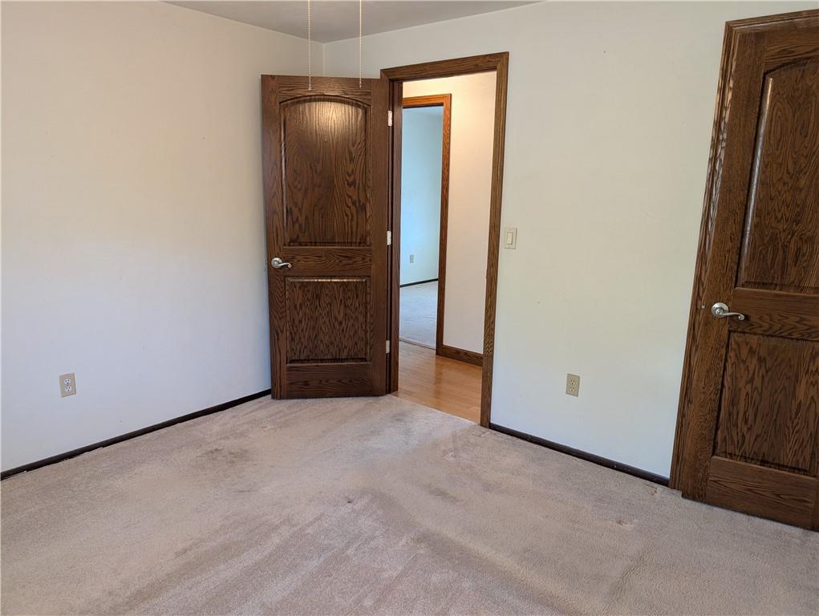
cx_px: 410
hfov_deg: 71.5
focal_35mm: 24
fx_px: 568
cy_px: 308
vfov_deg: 56.9
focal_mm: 6.9
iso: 105
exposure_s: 1/24
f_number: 1.68
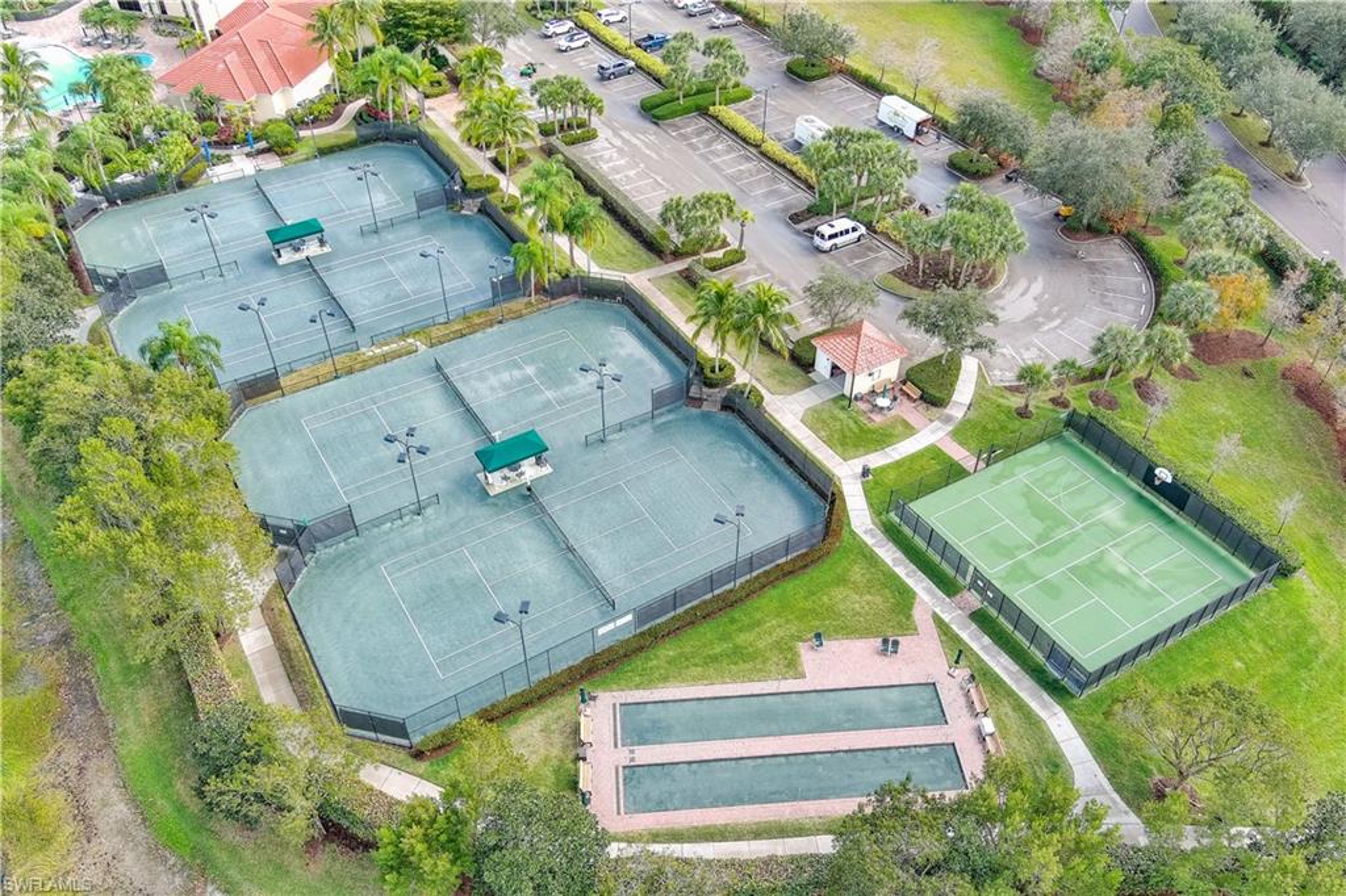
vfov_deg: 44.9
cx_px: 673
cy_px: 448
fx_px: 1084
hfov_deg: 63.7
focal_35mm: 29
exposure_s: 1/290
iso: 105
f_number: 2.8
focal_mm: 10.57
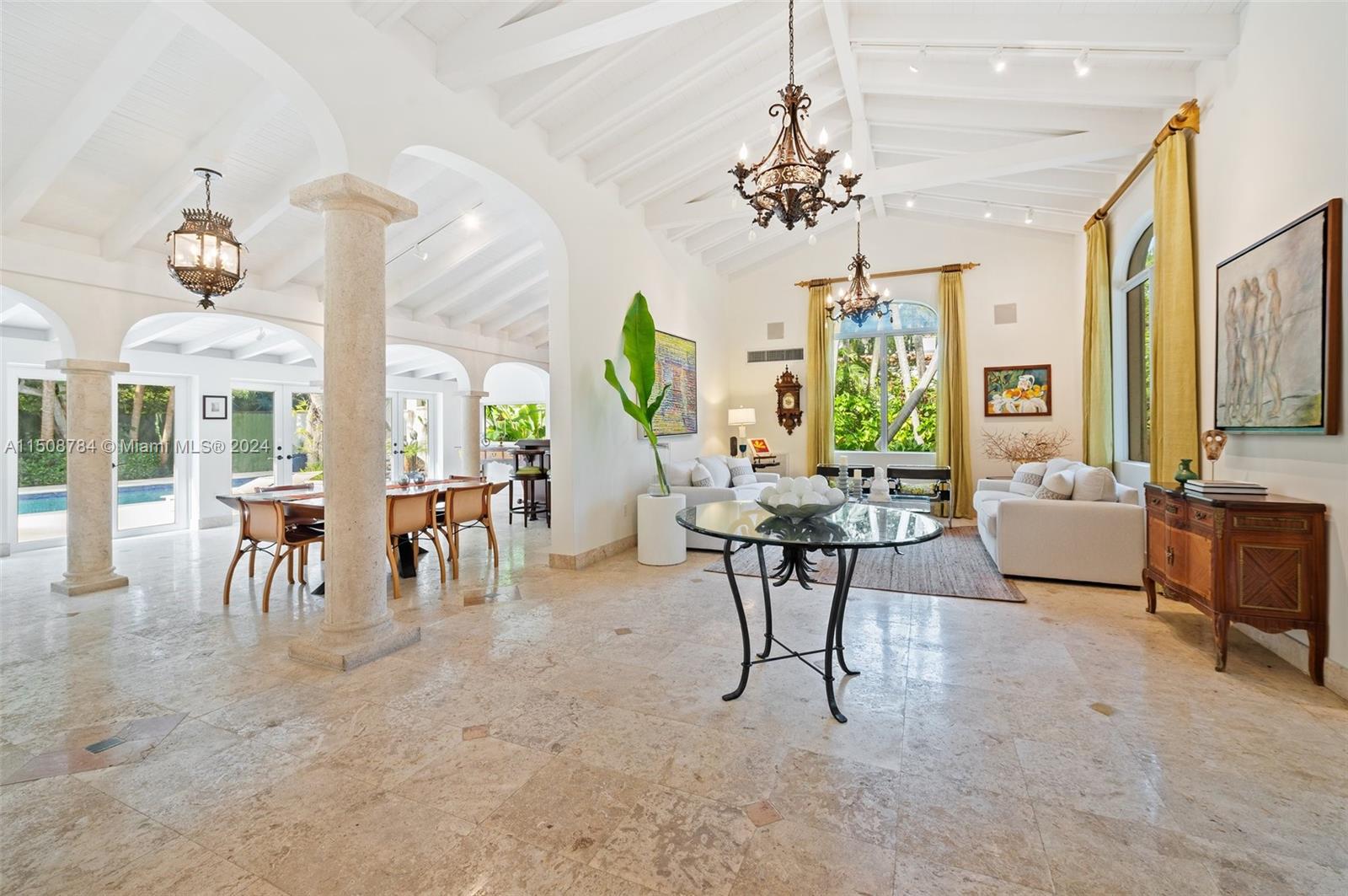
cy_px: 448
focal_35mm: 14
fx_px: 524
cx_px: 674
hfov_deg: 104.3
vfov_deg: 81.1
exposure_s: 1/3
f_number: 8
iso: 200
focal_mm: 14
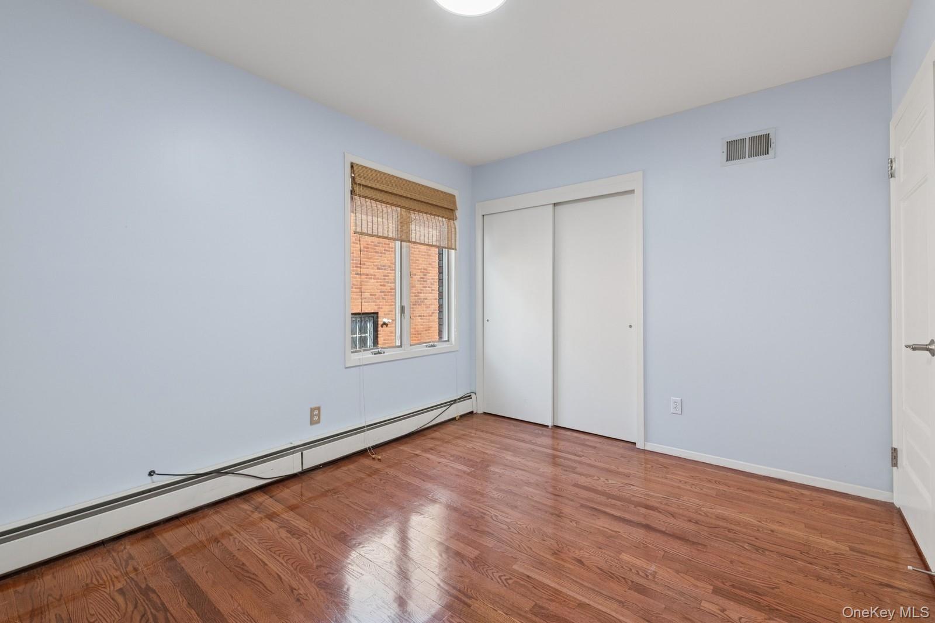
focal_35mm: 15
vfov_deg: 77.3
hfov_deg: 100.4
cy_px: 312
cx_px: 468
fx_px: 389
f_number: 14
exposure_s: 1/30
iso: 640
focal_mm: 15
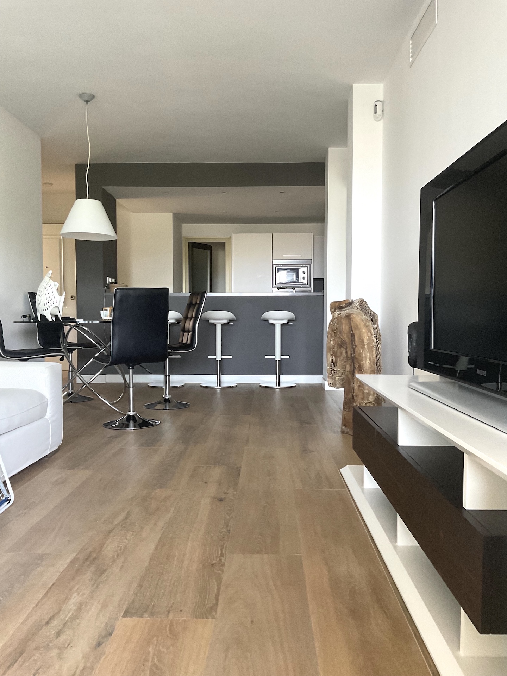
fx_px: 566
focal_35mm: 29
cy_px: 338
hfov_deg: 48.2
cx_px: 254
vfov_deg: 61.7
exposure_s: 1/60
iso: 160
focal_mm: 3
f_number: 1.8
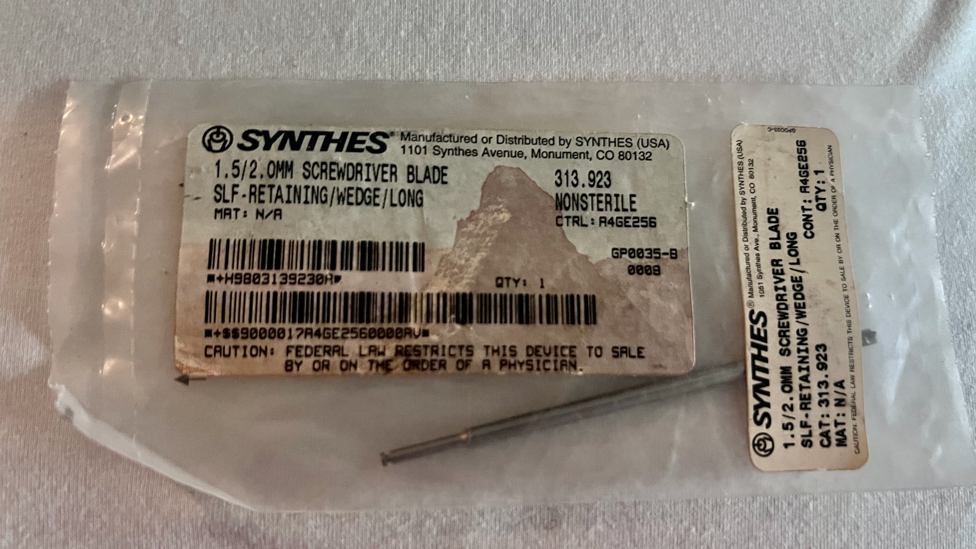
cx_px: 496
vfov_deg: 40.2
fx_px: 750
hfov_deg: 66.1
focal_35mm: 29
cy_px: 275
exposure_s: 1/39
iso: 640
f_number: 1.5
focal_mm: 5.7
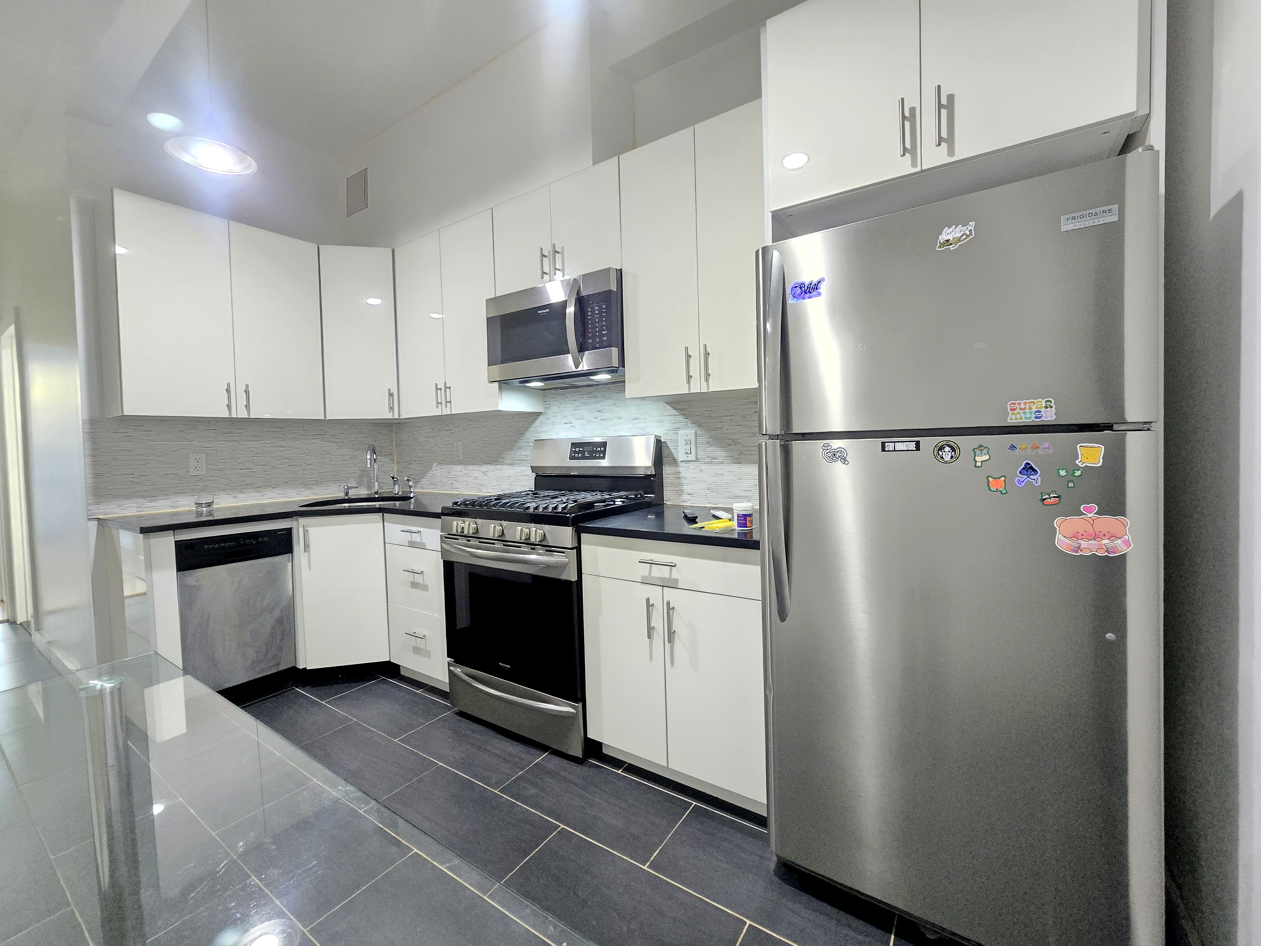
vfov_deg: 89.9
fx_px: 474
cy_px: 473
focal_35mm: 13
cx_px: 630
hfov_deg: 106.2
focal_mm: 2.2
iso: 1250
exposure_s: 1/40
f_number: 2.2
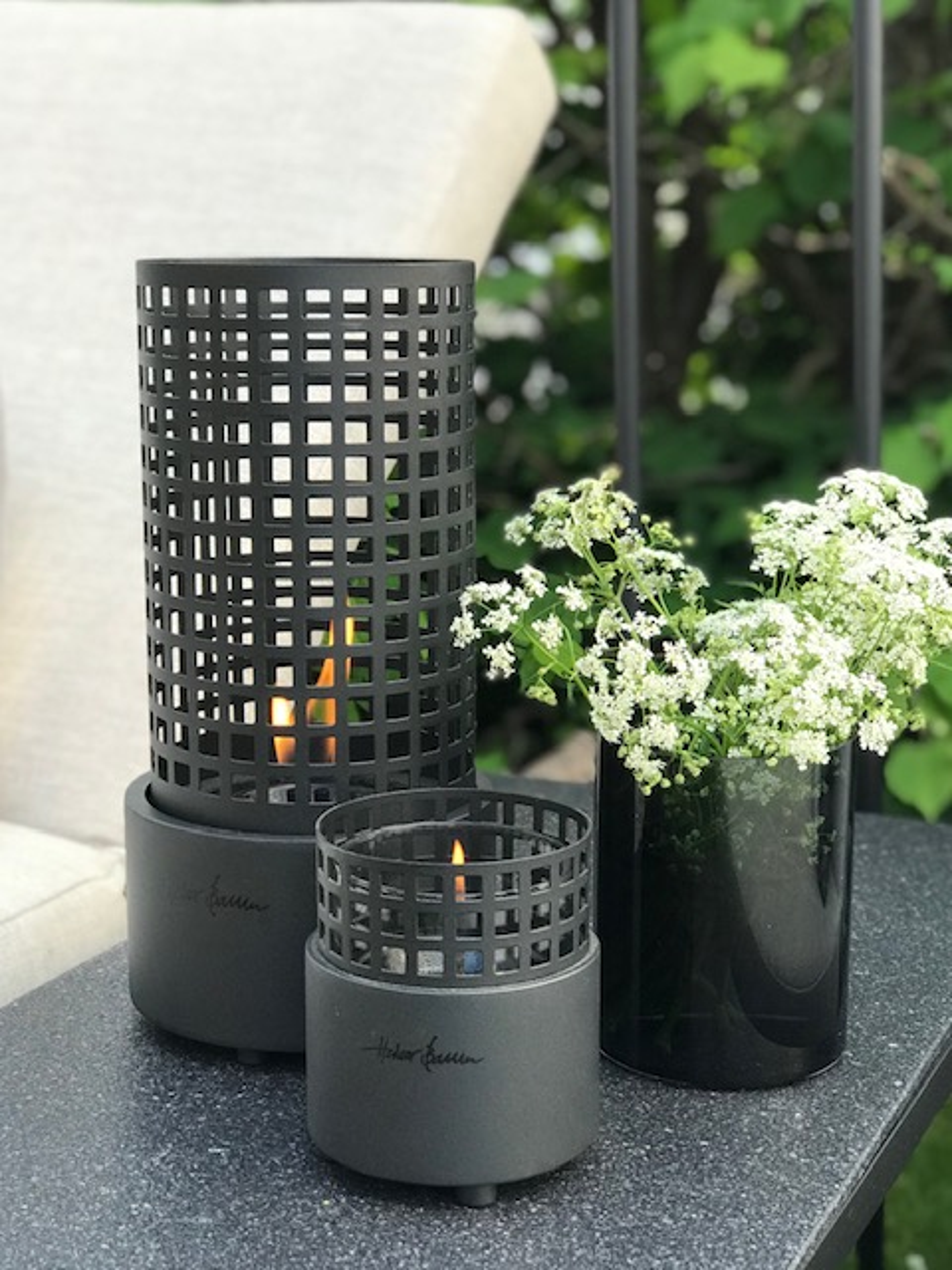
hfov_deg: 25.7
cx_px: 476
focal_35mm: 57
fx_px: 2090
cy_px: 635
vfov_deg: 33.8
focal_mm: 6.6
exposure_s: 1/50
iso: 50
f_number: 2.8
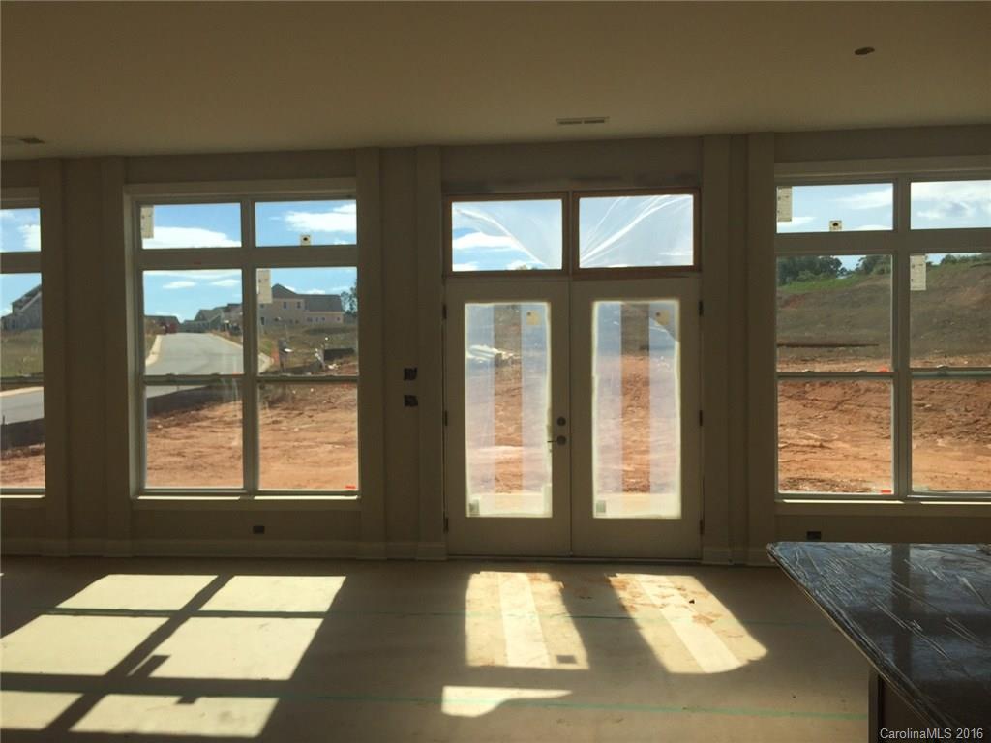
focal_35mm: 29
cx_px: 496
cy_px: 372
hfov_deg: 61.7
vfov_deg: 48.2
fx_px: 830
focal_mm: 4.15
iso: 32
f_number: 2.2
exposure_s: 1/2198
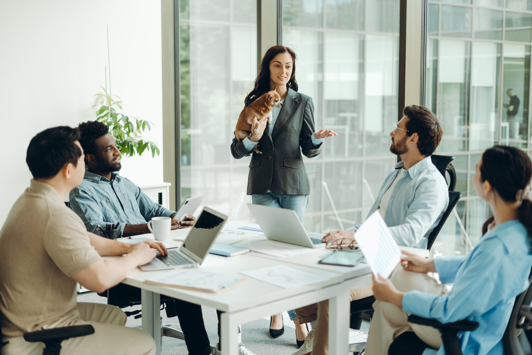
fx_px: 739
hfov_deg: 39.6
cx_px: 266
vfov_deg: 27.0
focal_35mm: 50
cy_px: 178
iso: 400
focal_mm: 50
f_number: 2
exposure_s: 1/500
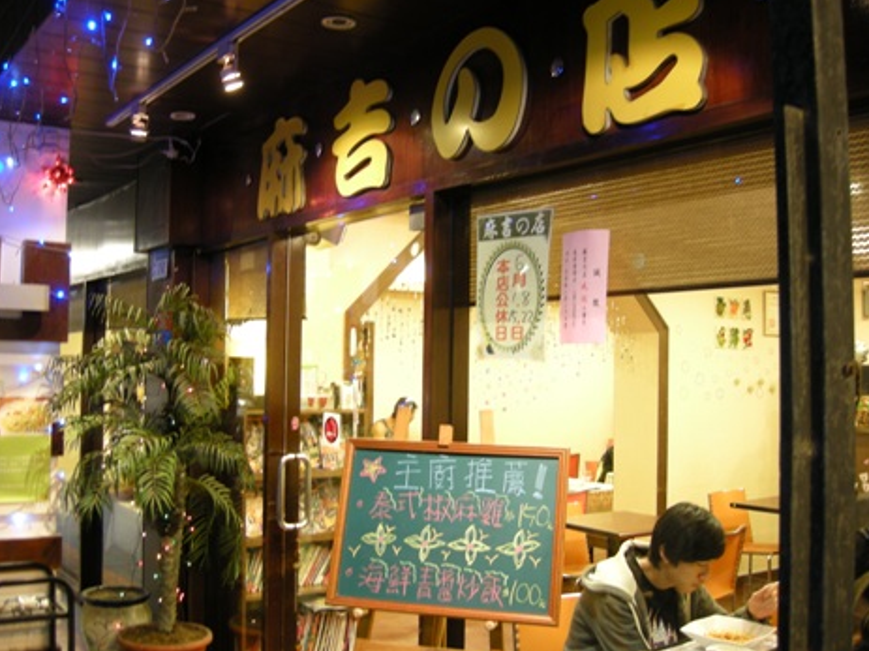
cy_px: 322
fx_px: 929
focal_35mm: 37
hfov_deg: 50.1
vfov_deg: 38.6
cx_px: 422
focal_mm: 7.5
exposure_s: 1/2
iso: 100
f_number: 2.7
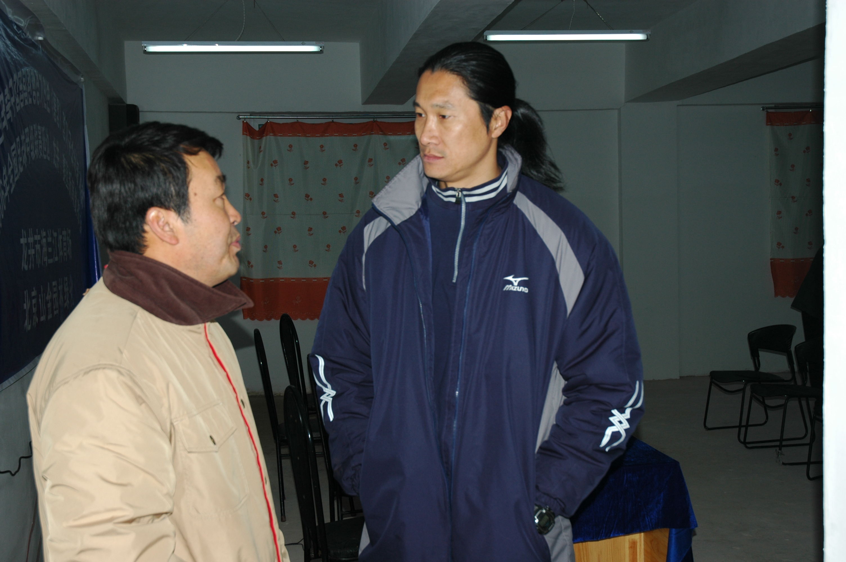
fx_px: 1092
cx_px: 423
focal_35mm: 46
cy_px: 281
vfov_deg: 28.9
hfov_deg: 42.4
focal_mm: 31
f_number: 5.6
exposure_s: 1/125
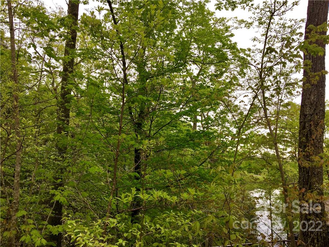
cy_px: 124
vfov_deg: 48.2
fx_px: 276
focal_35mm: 29
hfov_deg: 61.7
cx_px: 164
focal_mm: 4.15
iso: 25
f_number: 2.2
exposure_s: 1/322
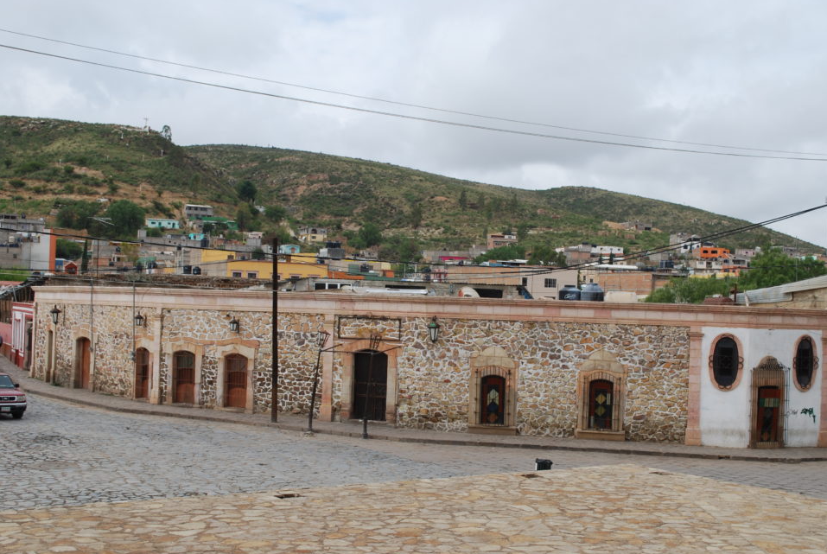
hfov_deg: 41.9
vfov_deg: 28.7
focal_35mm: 47
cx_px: 431
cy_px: 287
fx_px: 1081
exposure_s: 1/250
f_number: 8
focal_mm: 30
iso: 100
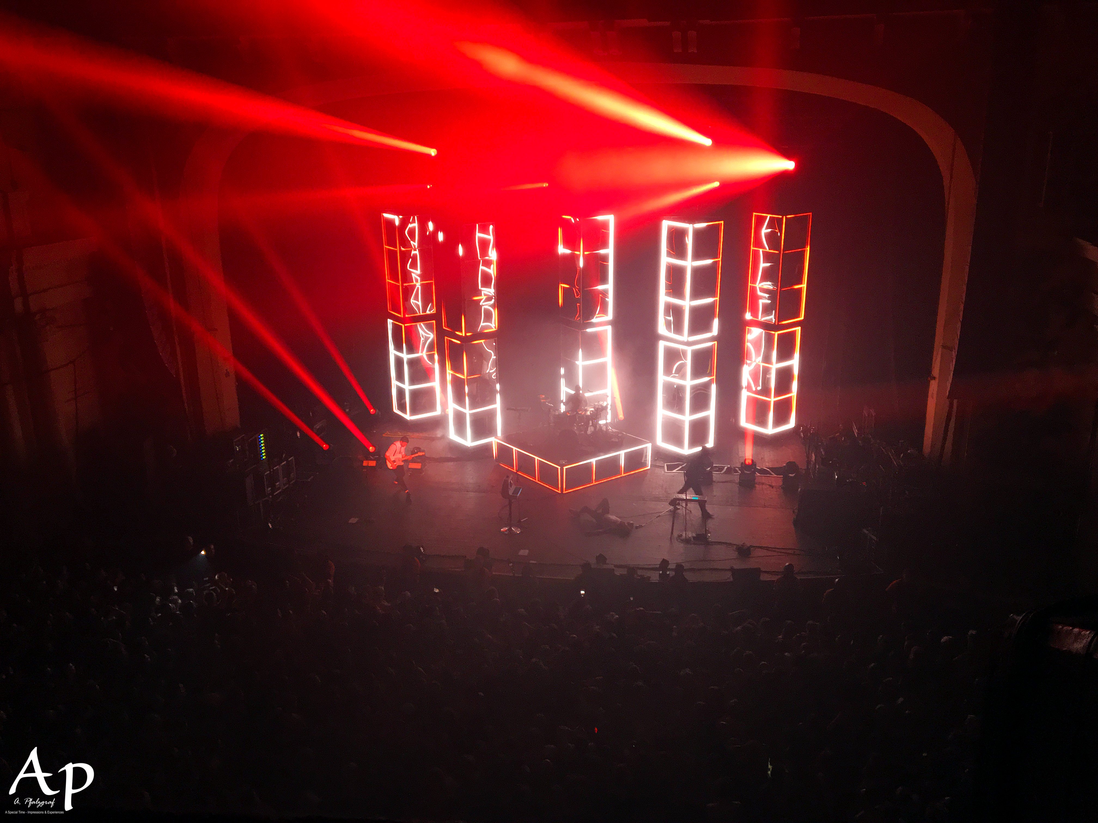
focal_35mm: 29
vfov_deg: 48.2
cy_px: 412
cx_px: 549
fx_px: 920
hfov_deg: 61.7
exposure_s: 1/33
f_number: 2.2
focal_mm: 4.15
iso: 125
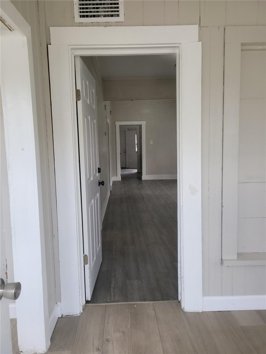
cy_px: 177
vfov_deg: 67.3
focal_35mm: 26
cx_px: 133
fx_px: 266
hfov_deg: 53.1
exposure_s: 1/120
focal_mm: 5.4
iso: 64
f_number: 1.8
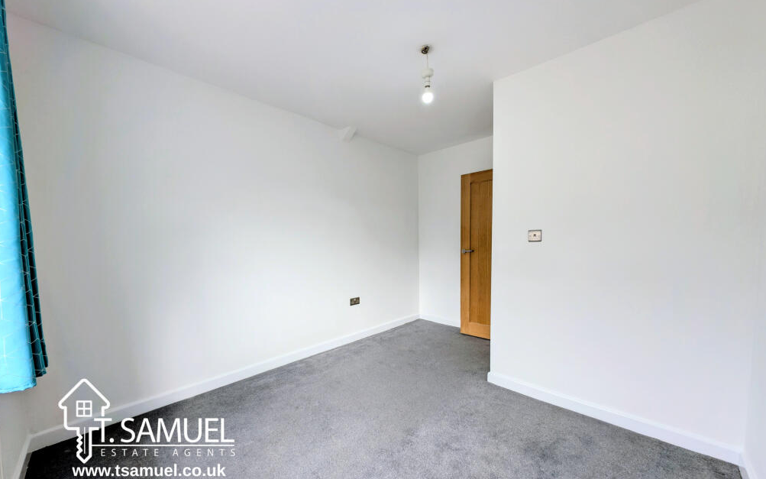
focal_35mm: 13
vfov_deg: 82.7
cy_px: 260
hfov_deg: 109.4
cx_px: 380
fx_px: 271
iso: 38
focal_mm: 2.23
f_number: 1.95
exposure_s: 1/188
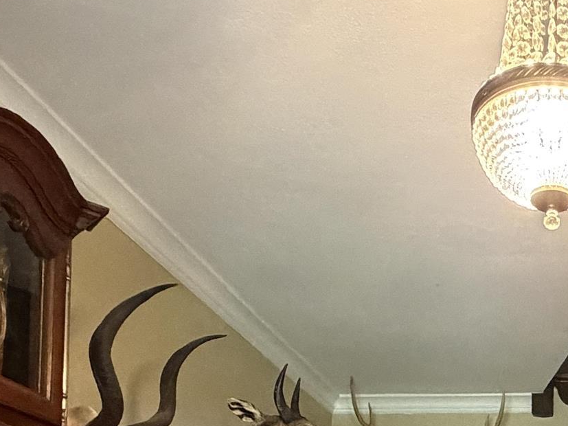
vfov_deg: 23.3
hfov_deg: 33.1
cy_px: 616
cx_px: 596
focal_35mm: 52
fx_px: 853
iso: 1000
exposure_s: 1/40
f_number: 2.2
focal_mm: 2.22
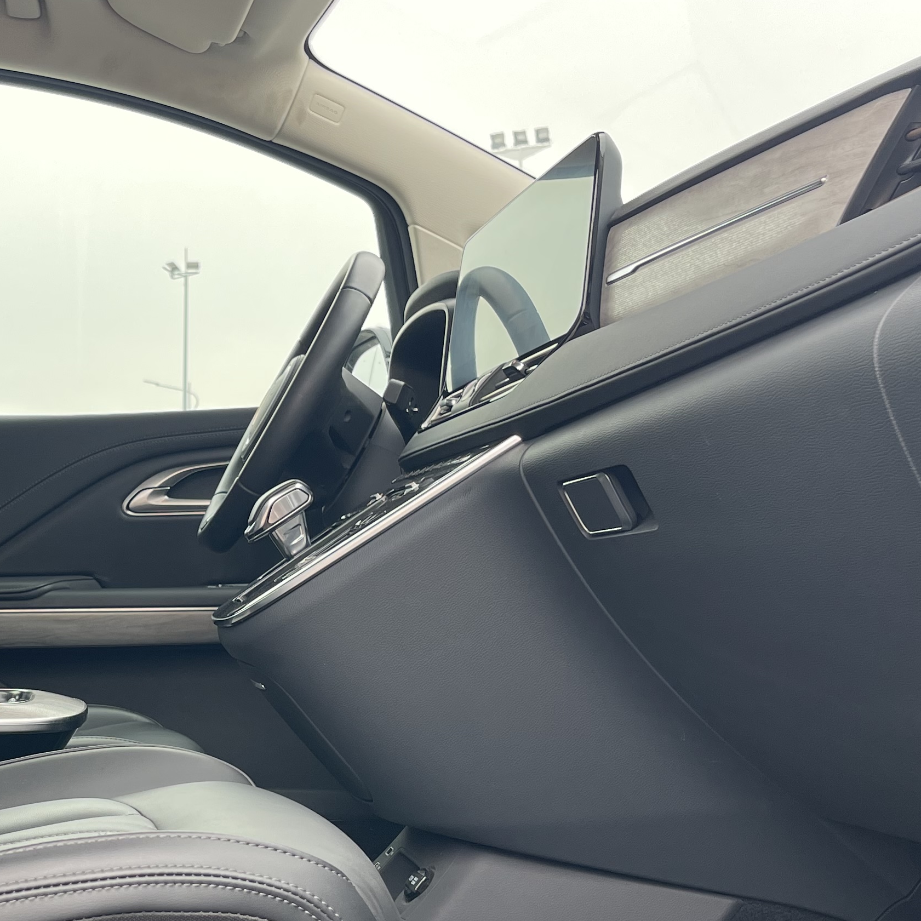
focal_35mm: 53
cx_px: 124
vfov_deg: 32.1
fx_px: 1595
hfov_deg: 31.0
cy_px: 550
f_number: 1.6
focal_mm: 5.1
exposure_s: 1/121
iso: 40
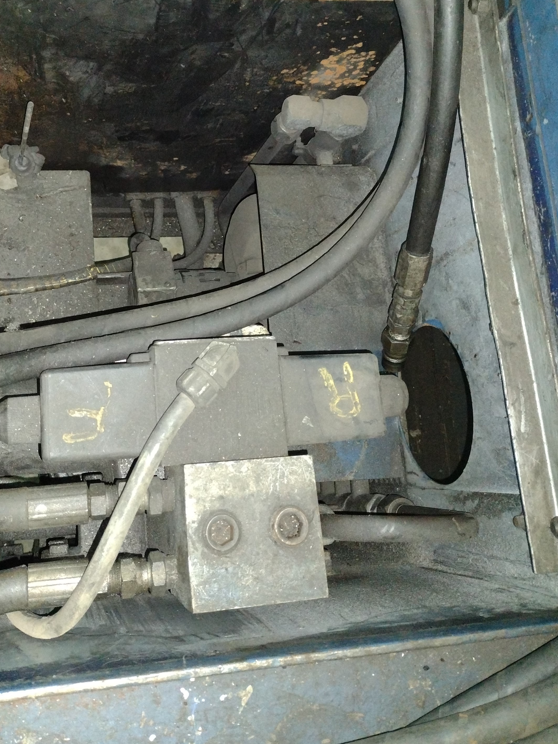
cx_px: 209
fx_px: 817
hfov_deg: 37.5
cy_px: 269
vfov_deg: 48.4
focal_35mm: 38
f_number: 1.7
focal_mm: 4.71
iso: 1228
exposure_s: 1/24
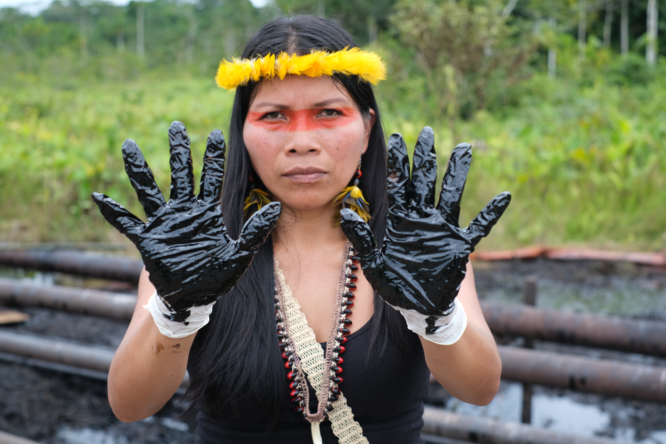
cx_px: 333
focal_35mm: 53
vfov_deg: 25.5
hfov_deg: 37.5
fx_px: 980
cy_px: 222
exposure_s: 1/500
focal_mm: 35
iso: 200
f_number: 4
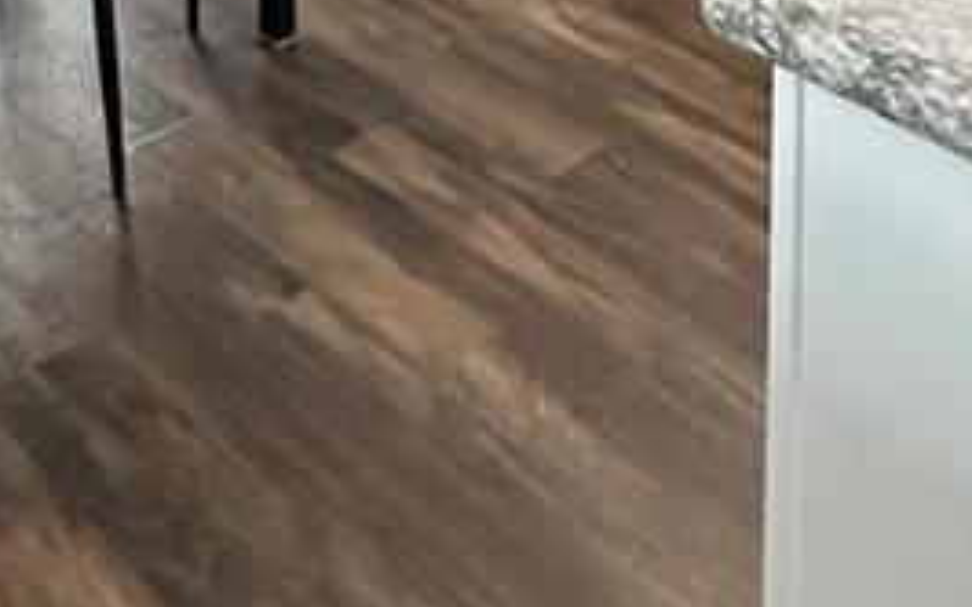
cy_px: -819
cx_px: -33
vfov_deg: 14.0
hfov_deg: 28.5
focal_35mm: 67
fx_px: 1774
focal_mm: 2.22
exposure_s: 1/60
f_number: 2.2
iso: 400
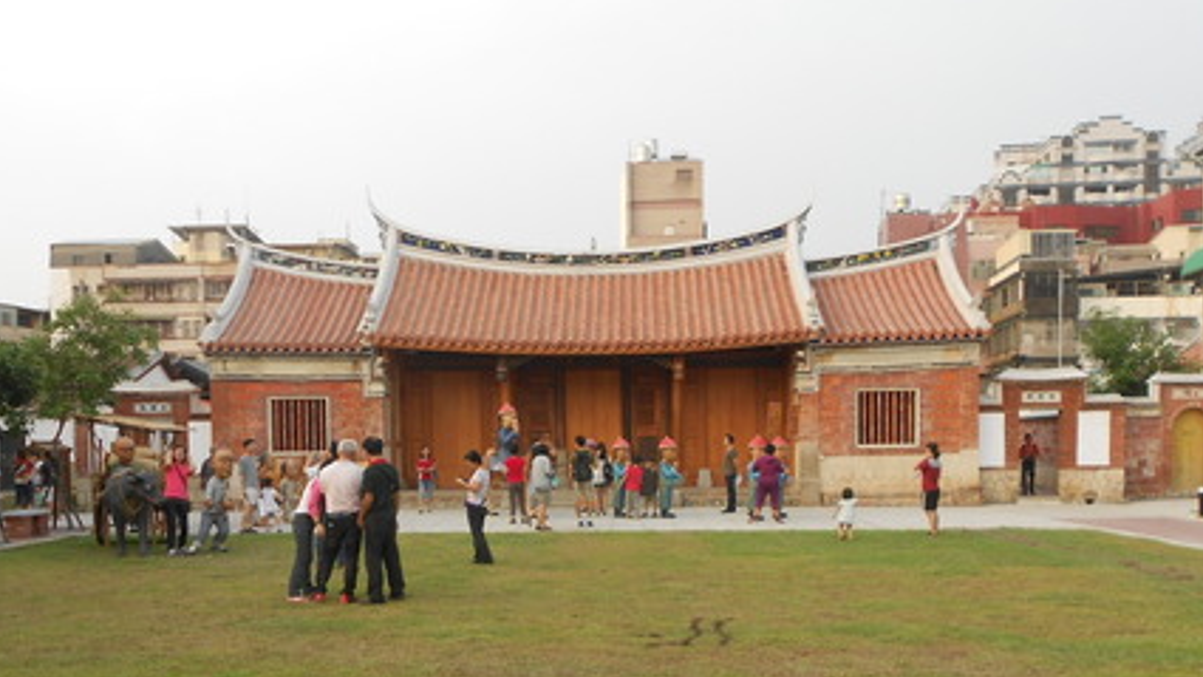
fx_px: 1276
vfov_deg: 29.4
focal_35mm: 40
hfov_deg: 50.4
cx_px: 563
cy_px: 482
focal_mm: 4.6
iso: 80
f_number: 3.2
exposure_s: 1/100
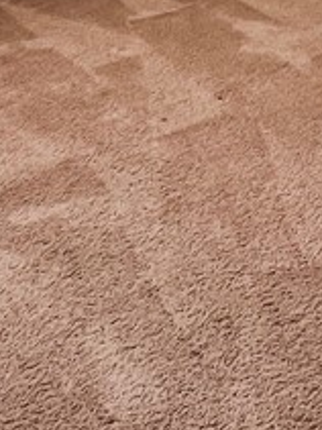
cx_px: 310
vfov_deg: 24.2
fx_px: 782
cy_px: -214
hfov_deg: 22.5
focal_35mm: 63
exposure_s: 1/100
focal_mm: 1.57
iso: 80
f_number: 1.8
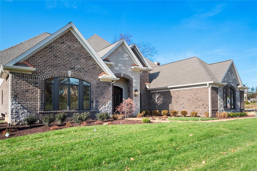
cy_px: 86
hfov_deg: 73.8
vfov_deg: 53.1
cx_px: 128
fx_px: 171
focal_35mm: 24
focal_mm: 12
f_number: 10
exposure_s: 1/200
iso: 400
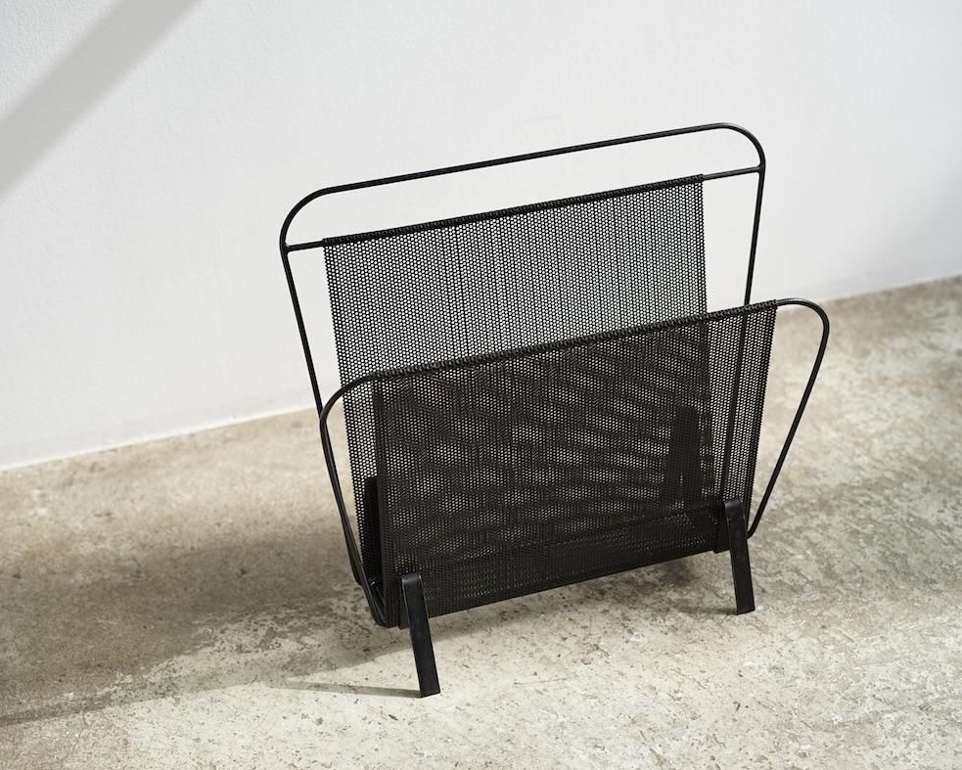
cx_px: 518
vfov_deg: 24.2
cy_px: 385
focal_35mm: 63
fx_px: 1794
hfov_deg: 30.0
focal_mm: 55
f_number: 3.5
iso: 100
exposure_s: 1/40
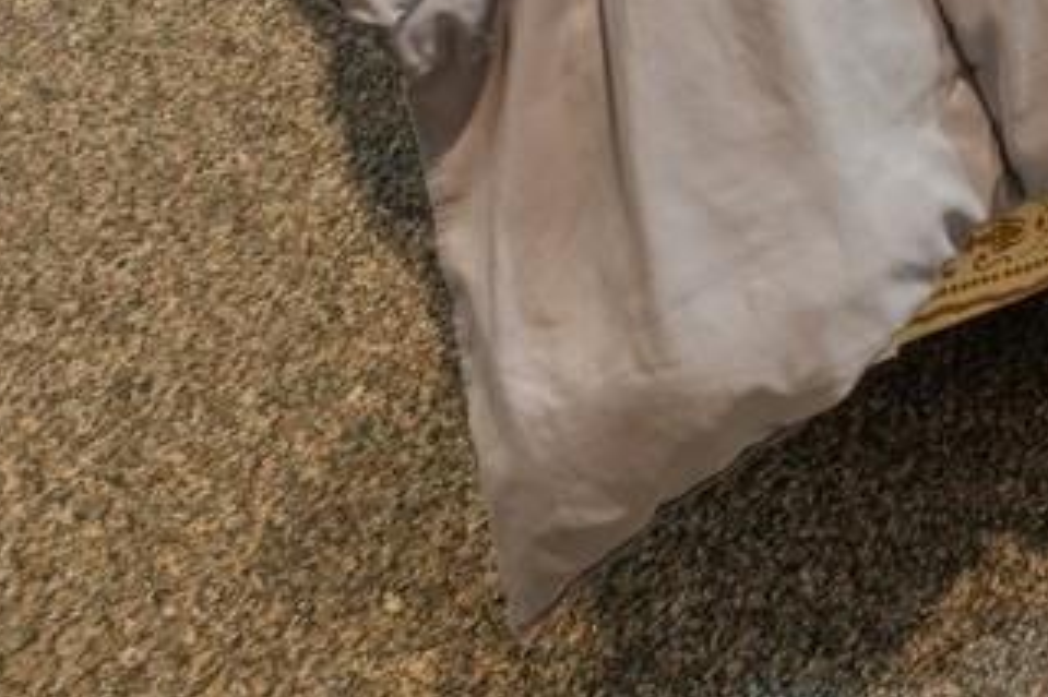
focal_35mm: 72
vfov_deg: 13.3
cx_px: 1572
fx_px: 2109
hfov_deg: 22.7
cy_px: -1034
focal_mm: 14.5
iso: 100
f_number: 11
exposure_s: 1/1.25
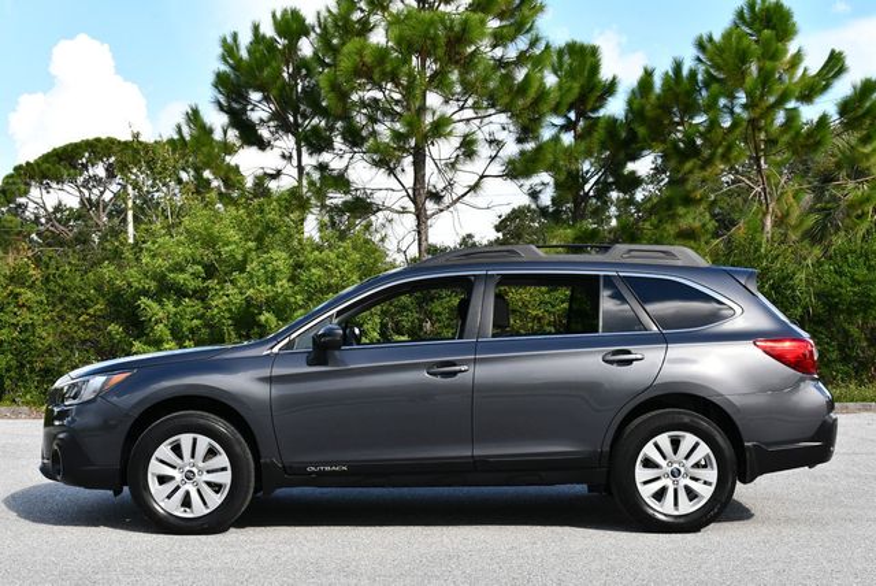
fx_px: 1218
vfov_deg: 27.0
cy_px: 293
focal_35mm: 50
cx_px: 438
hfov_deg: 39.6
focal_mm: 25
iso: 200
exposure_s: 1/250
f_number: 8
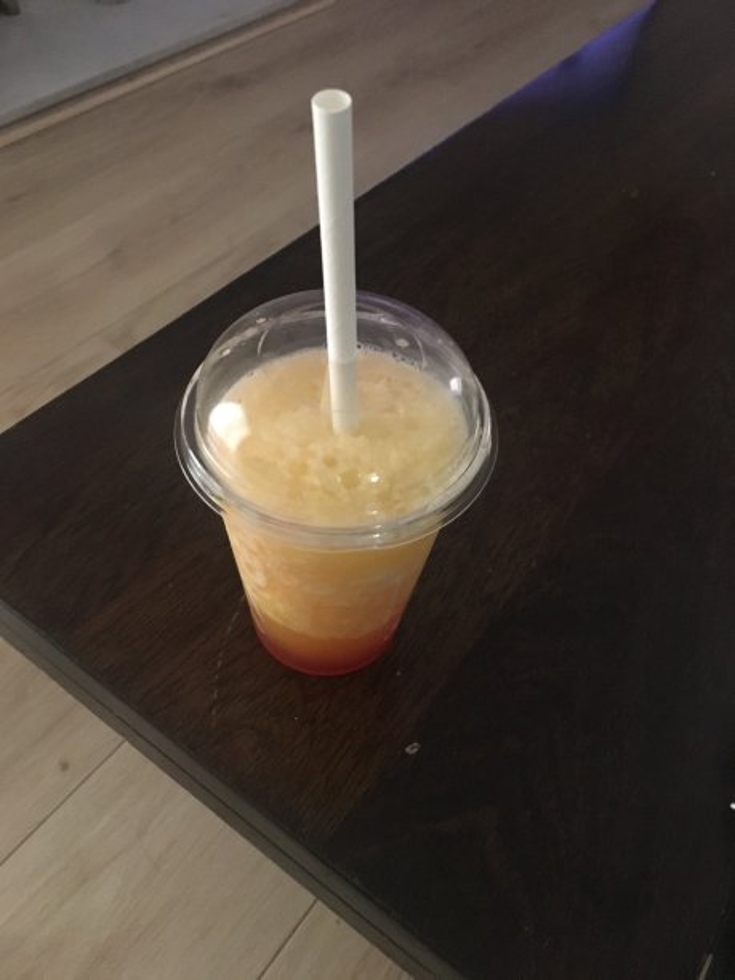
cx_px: 368
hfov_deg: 48.2
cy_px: 490
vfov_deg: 61.7
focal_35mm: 29
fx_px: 821
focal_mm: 4.15
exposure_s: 1/17
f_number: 2.2
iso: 320
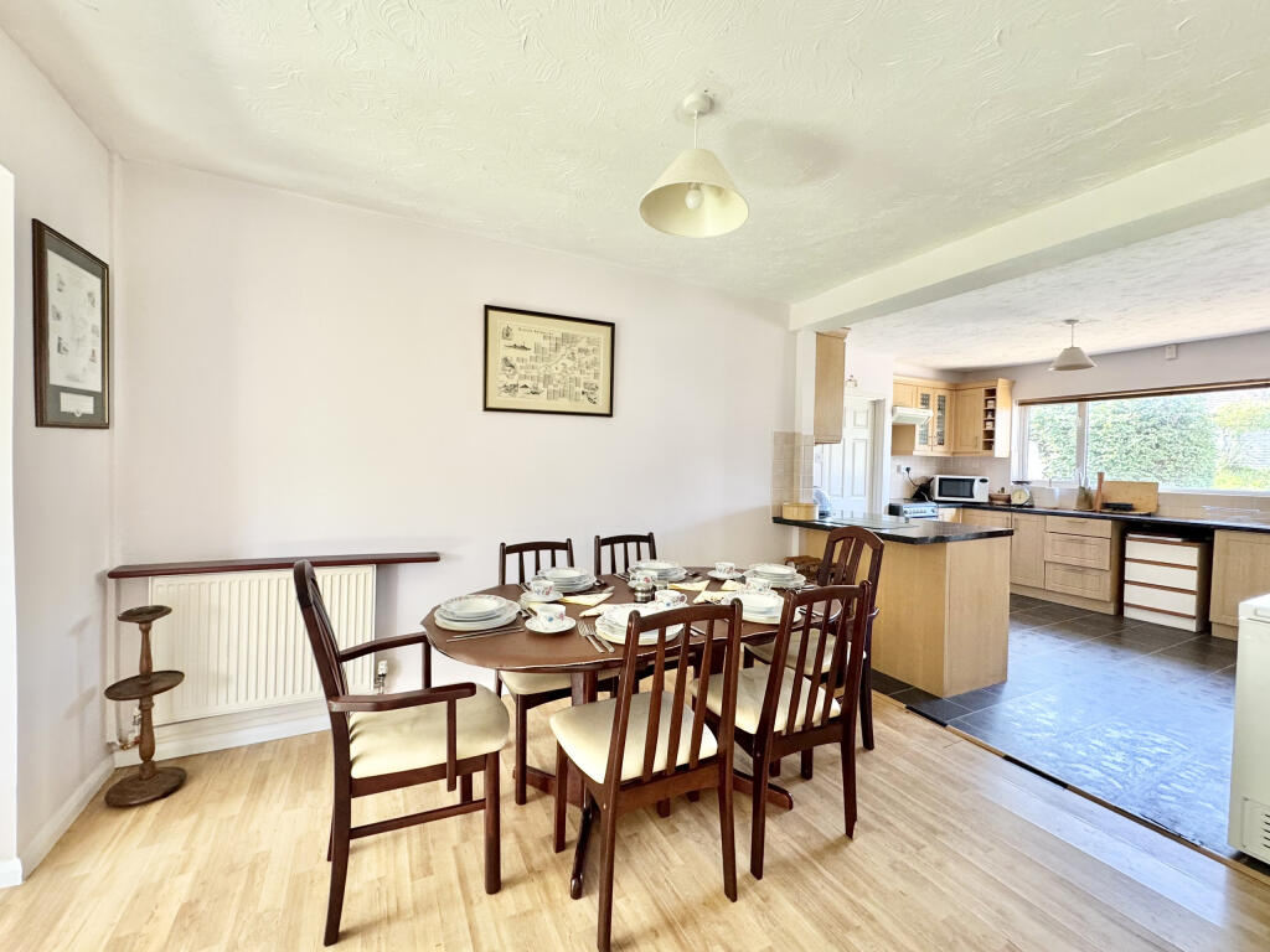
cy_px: 476
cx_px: 635
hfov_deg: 102.1
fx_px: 514
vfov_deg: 85.7
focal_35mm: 14
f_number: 2.2
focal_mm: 2.22
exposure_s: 1/100
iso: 250
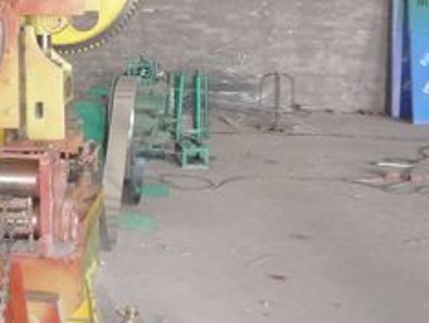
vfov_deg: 22.7
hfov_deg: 28.9
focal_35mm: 64
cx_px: 37
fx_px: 794
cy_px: 72
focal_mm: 5.3
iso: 500
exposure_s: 1/8
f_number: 3.4
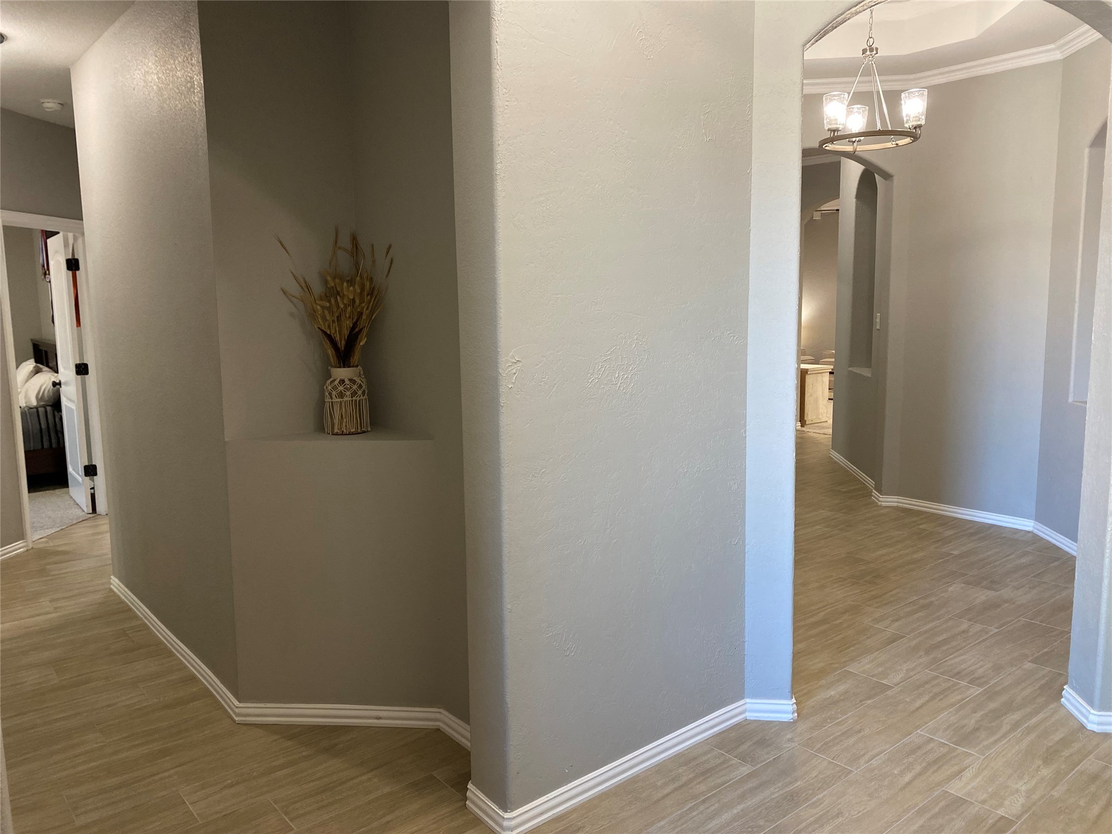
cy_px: 417
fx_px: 835
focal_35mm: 26
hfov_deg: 67.3
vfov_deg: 53.1
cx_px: 556
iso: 160
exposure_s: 1/60
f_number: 1.8
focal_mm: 4.25
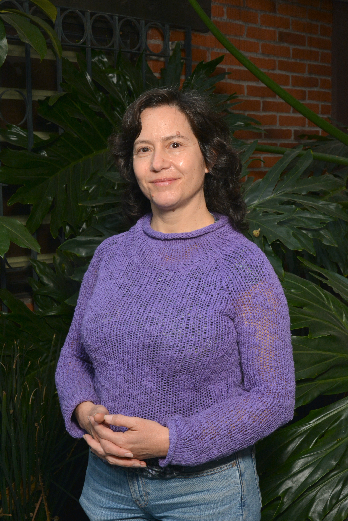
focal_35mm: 60
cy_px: 260
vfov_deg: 33.4
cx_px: 174
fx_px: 869
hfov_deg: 22.6
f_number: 10
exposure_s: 1/100
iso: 640
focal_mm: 40
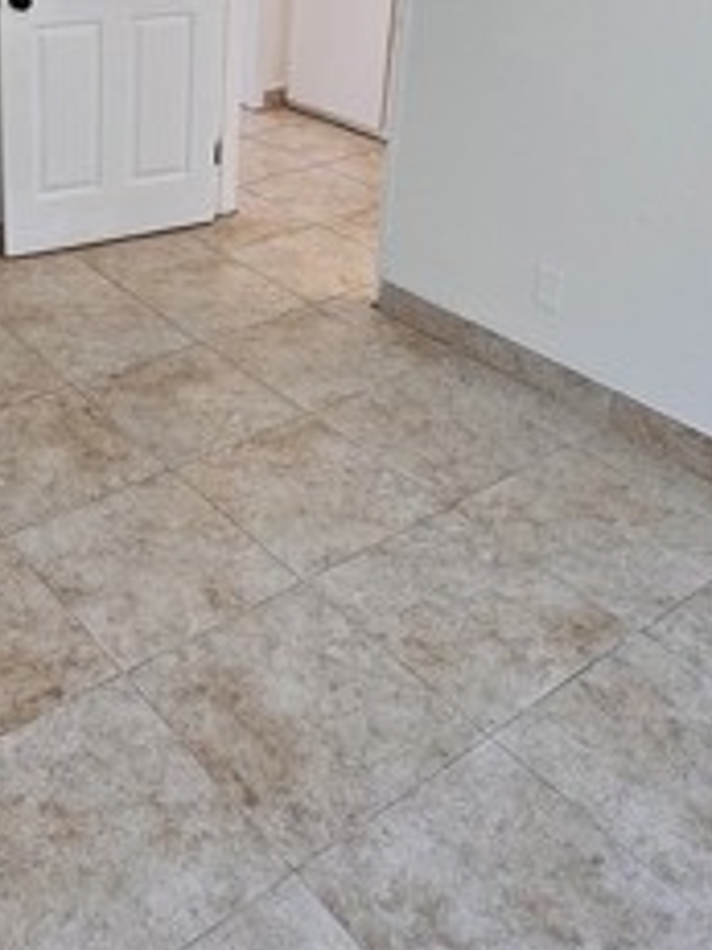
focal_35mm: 36
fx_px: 988
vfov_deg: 47.1
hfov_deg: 37.6
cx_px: 103
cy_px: 123
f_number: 2.2
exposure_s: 1/60
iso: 125
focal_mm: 2.2
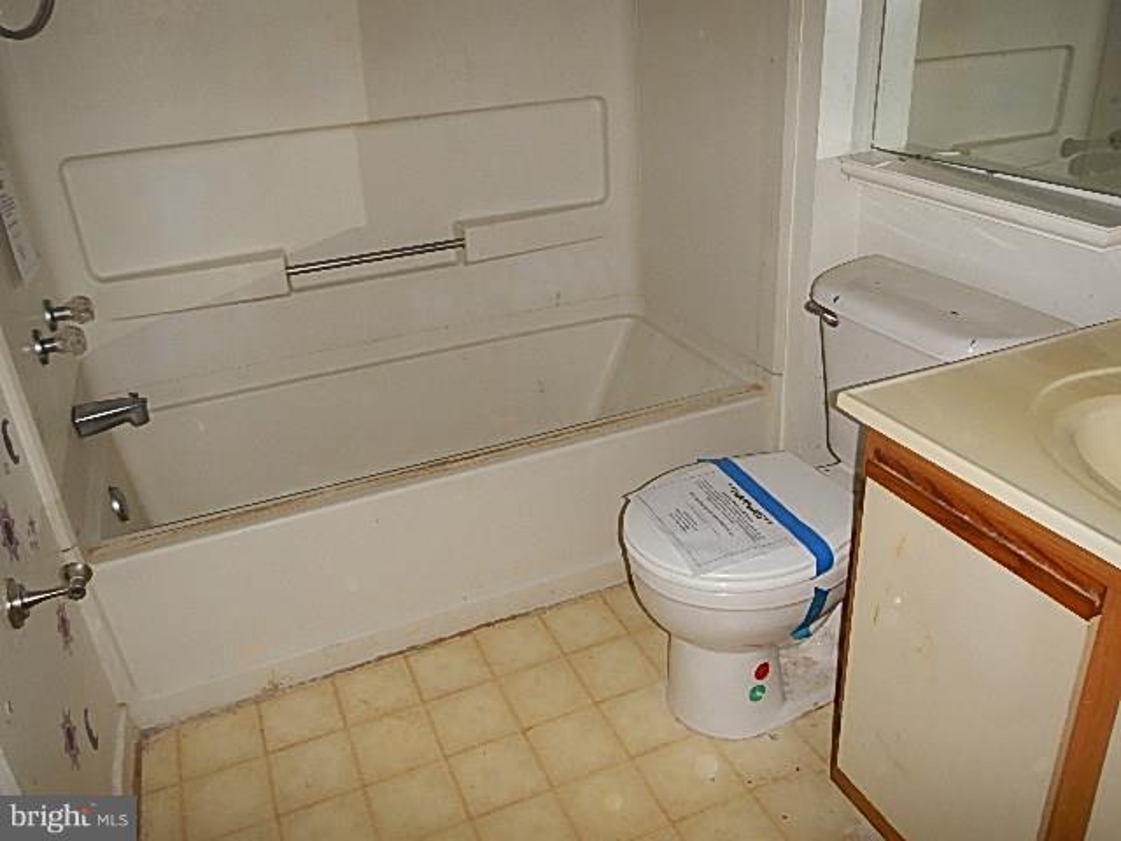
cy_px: 420
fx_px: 907
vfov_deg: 49.7
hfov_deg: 63.4
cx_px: 560
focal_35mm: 28
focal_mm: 5
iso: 200
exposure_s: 1/30
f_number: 3.9
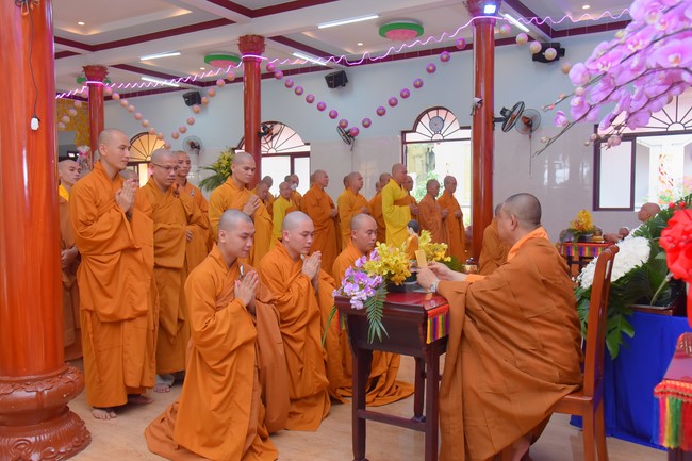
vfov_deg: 41.1
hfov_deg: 58.7
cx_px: 346
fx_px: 615
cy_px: 230
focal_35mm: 32
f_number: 5.6
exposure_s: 1/160
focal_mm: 32
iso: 1250
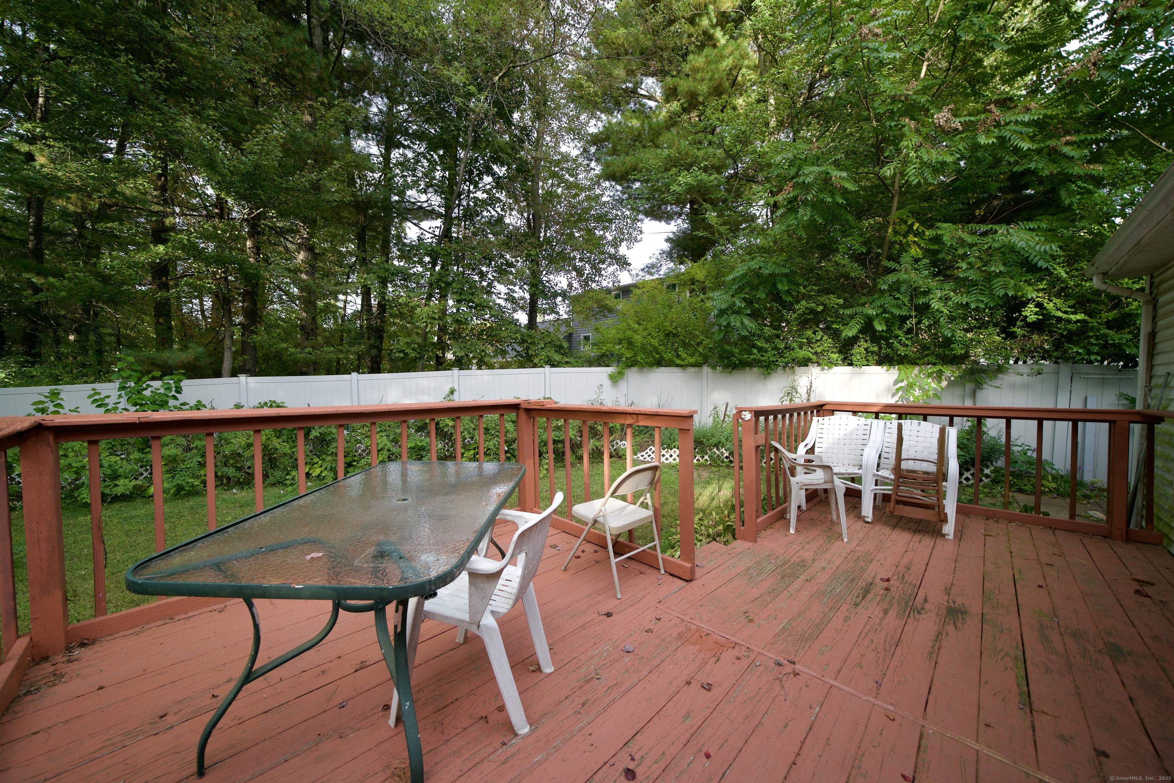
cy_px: 392
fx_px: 391
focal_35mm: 12
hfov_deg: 112.6
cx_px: 587
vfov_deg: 90.0
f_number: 4
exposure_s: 1/160
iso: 160
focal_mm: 12
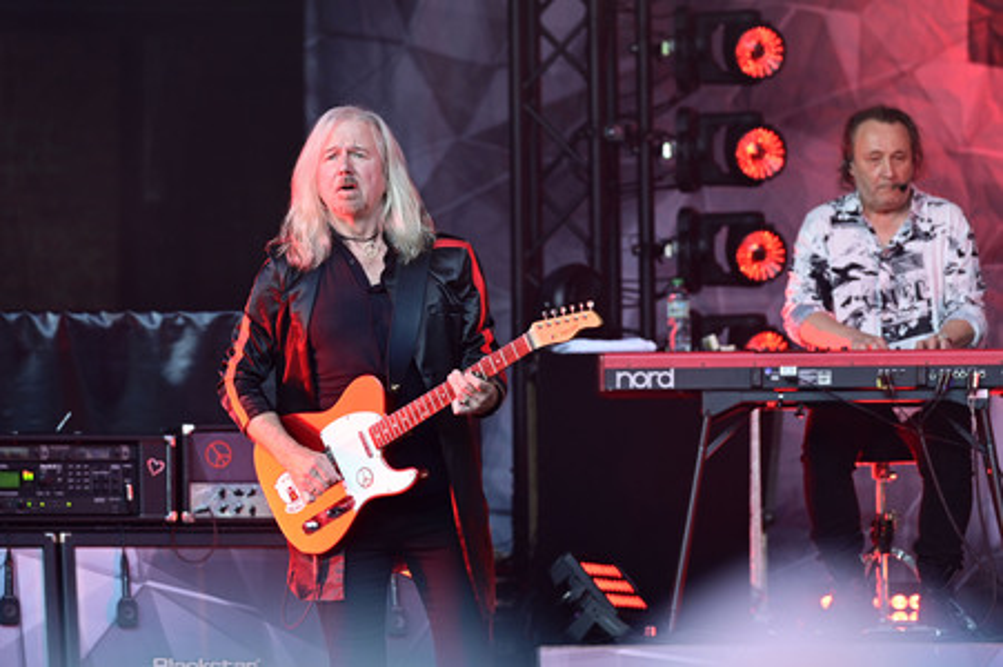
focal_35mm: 200
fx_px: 5568
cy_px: 334
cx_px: 502
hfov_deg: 10.3
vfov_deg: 6.9
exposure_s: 1/320
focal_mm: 200
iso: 500
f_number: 3.5
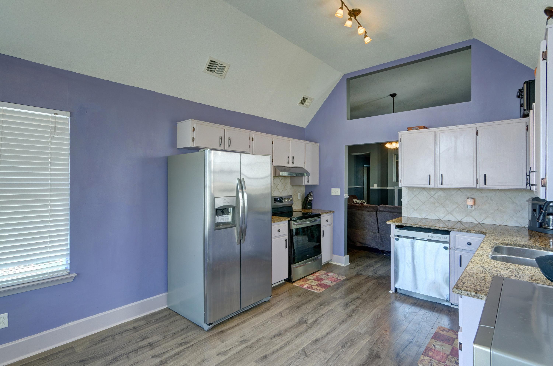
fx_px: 253
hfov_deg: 95.1
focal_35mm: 16
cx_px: 276
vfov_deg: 71.8
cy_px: 183
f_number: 9
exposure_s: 1/60
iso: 400
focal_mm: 11
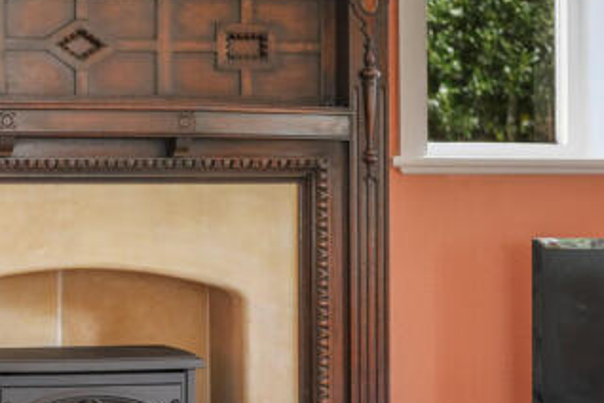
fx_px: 1728
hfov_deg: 19.4
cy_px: 357
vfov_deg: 13.2
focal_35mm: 103
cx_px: 44
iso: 400
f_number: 2
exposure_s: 1/4
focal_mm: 50
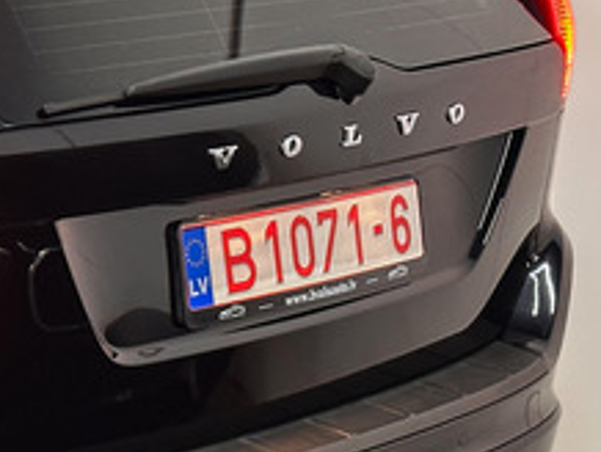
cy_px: 262
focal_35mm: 143
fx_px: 2485
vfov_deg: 10.4
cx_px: -157
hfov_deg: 13.3
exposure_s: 1/33
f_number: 1.78
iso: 400
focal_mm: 6.86
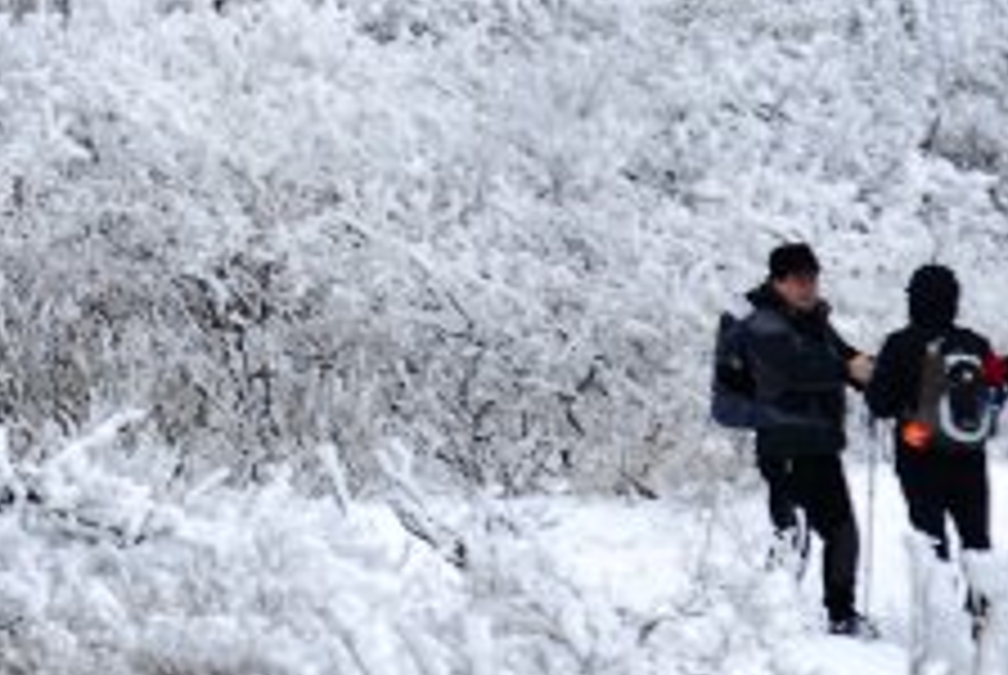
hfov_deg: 3.6
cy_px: -389
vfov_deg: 2.4
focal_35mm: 563
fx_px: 15778
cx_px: -680
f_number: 5.6
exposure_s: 1/1000
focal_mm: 105
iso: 200
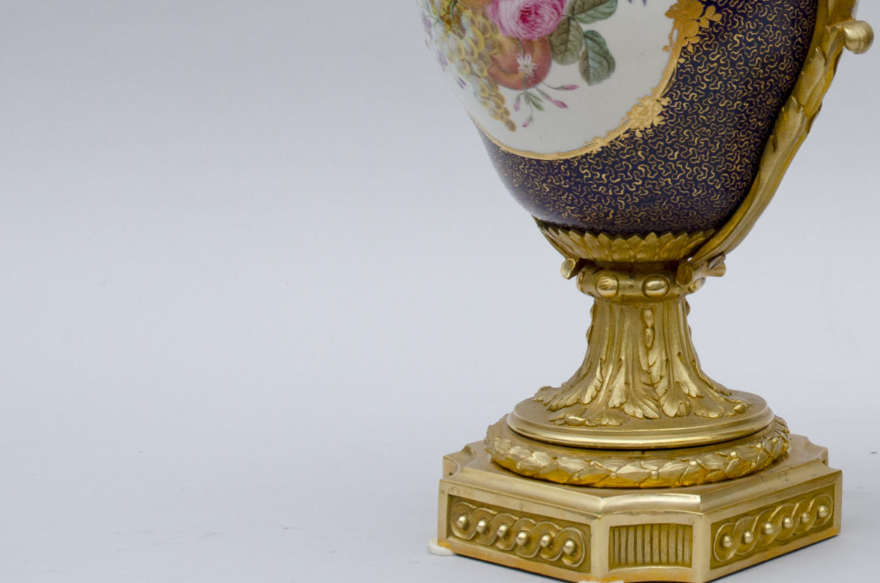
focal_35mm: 88
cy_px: 26
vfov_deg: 15.2
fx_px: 2149
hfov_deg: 22.1
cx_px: 933
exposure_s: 1/125
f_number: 8
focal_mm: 27
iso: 200
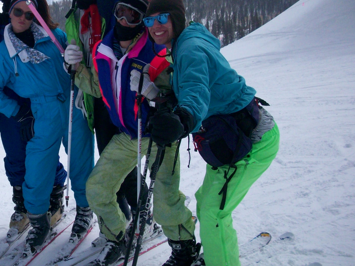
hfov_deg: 28.9
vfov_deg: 22.6
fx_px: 667
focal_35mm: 65
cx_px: 49
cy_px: 113
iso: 80
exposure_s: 1/938
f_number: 5.6
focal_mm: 6.2
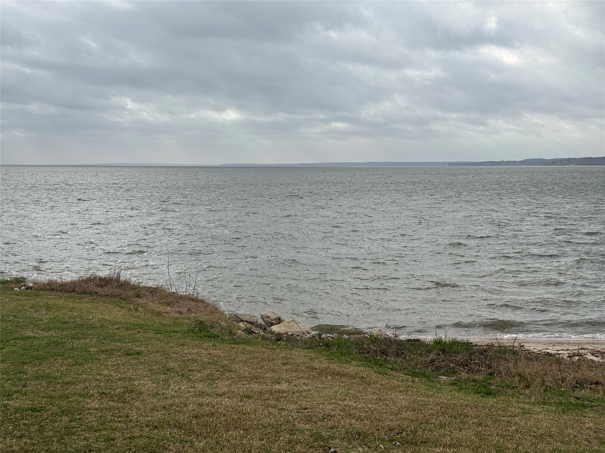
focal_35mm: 48
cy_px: 226
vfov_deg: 30.3
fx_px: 839
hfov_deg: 39.7
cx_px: 302
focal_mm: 6.76
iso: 64
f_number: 1.78
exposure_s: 1/3425
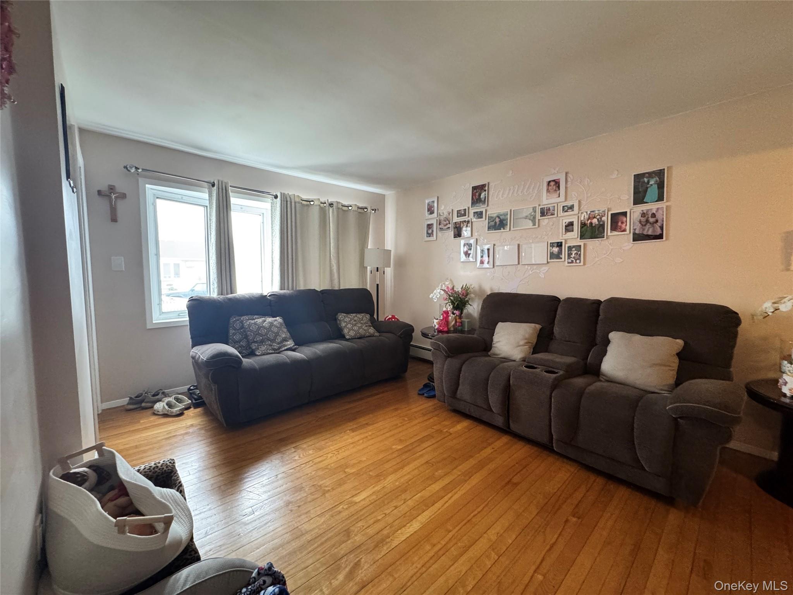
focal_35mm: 14
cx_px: 396
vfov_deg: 85.7
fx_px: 321
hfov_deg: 102.1
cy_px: 298
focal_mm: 2.22
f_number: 2.2
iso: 640
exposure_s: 1/60
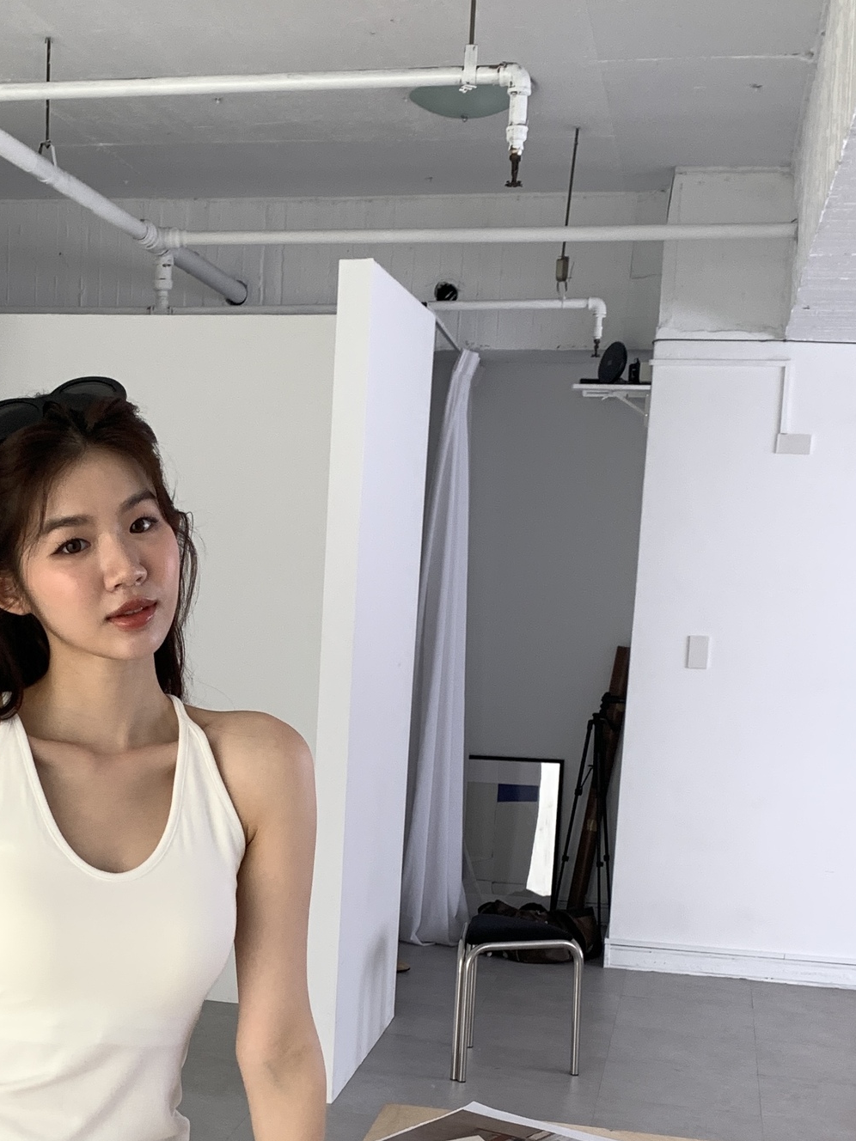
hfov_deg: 29.6
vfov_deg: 38.6
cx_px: 91
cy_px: 949
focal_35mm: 47
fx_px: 1550
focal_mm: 4.25
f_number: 1.8
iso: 80
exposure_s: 1/121
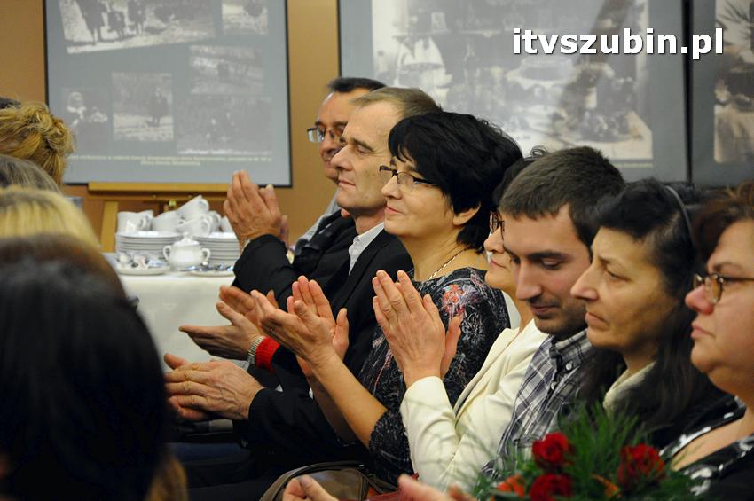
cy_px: 250
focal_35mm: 158
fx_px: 3296
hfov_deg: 13.1
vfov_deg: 8.7
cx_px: 377
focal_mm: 105
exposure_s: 1/80
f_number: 5.6
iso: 2500
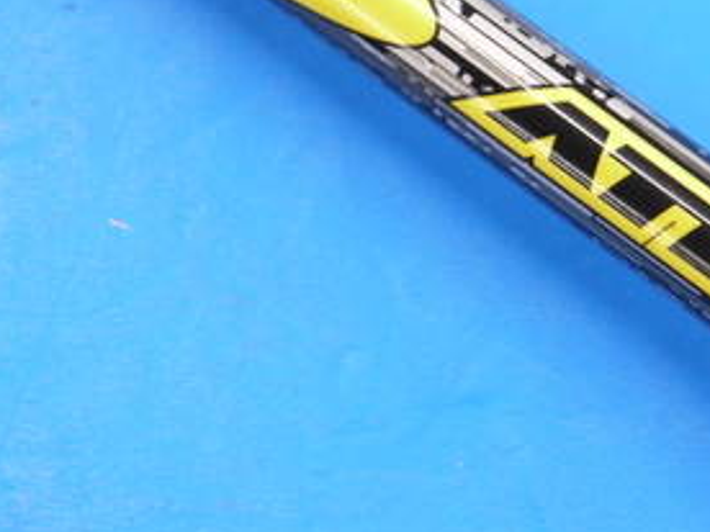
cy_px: 95
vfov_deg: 7.6
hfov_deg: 10.1
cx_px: 504
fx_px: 4000
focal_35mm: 195
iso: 640
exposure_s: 1/80
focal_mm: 42
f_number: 5.6
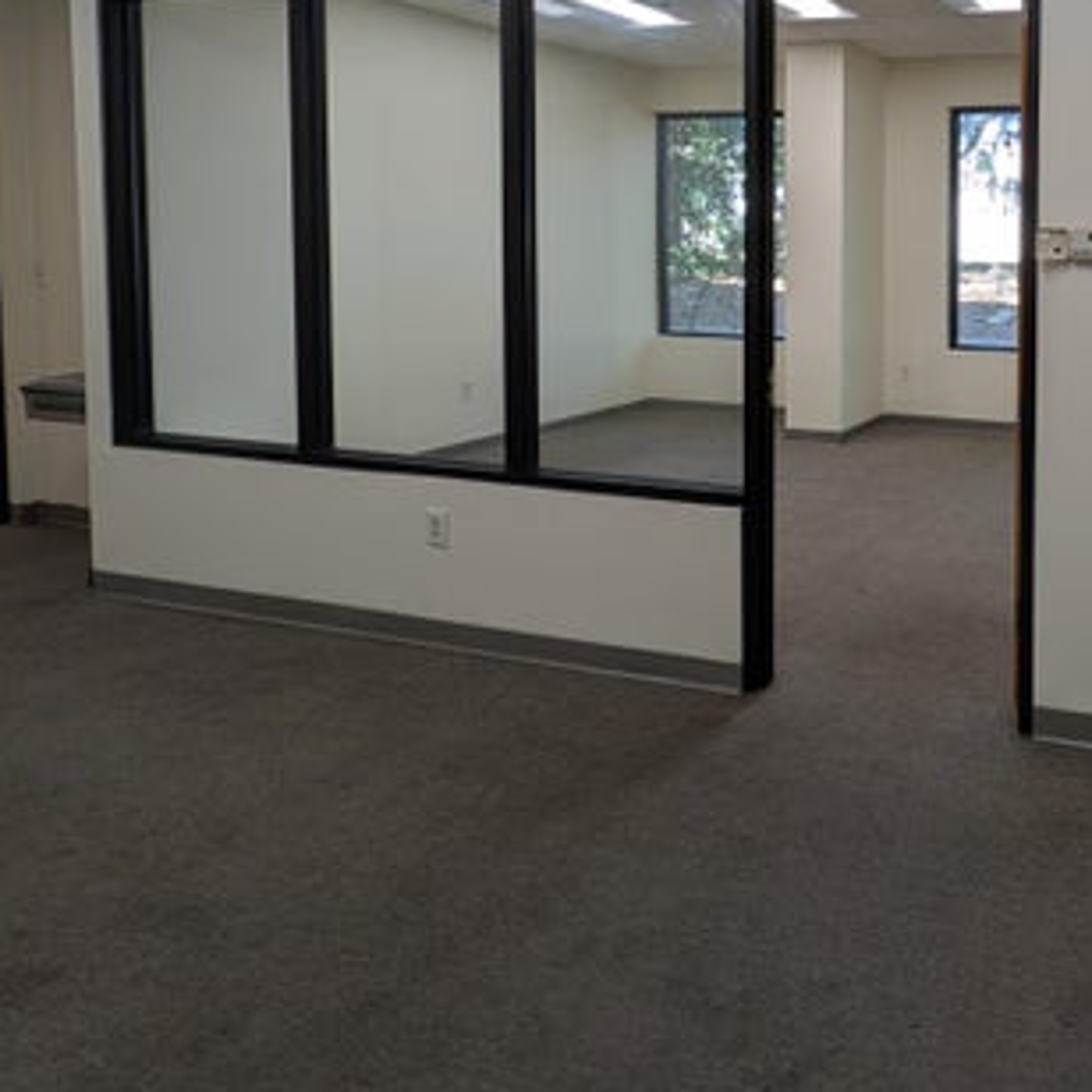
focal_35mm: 22
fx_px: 785
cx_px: 1103
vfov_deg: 65.4
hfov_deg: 53.8
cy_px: 273
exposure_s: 1/120
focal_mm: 2.02
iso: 54
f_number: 1.7
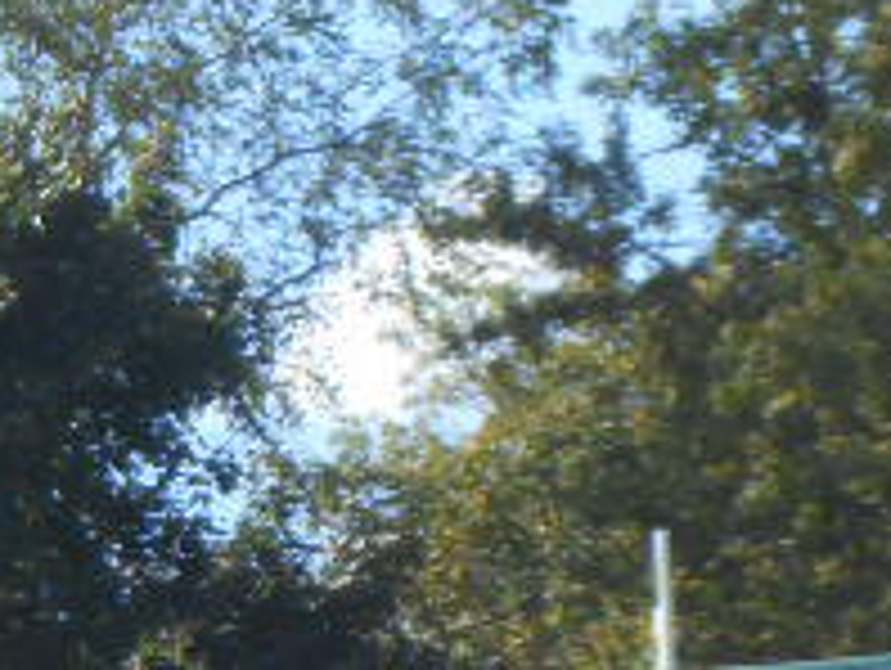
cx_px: 130
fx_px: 9896
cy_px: 994
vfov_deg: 3.9
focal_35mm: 384
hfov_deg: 5.2
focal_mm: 21.2
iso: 160
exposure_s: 1/500
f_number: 5.5
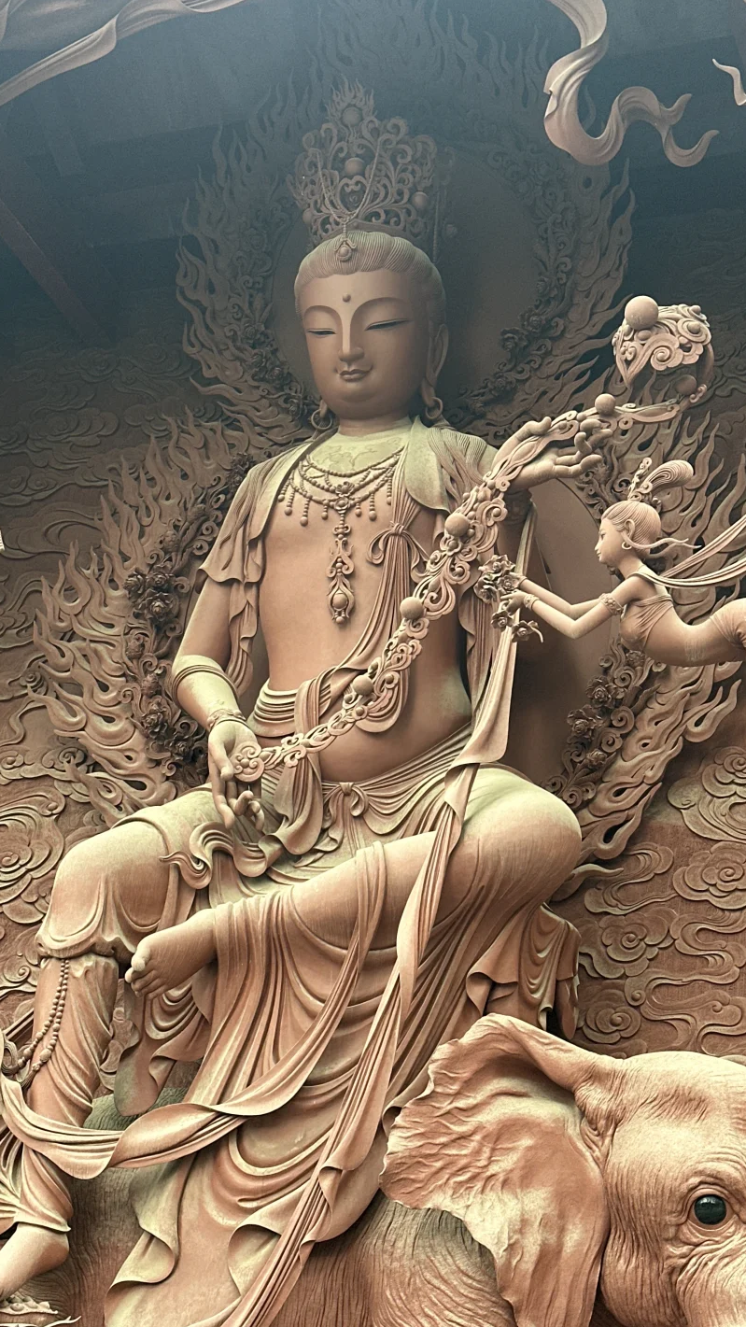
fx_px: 1864
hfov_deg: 22.6
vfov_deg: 39.2
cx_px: 336
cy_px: 656
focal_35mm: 53
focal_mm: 6.86
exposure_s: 1/60
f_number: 1.78
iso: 160
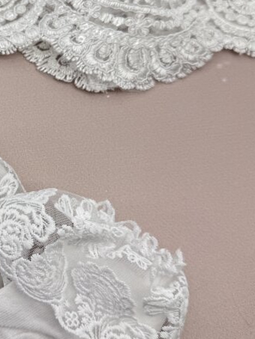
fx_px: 520
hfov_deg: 26.3
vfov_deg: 36.0
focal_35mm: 53
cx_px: 10
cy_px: 129
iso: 80
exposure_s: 1/756
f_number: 1.78
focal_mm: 6.76
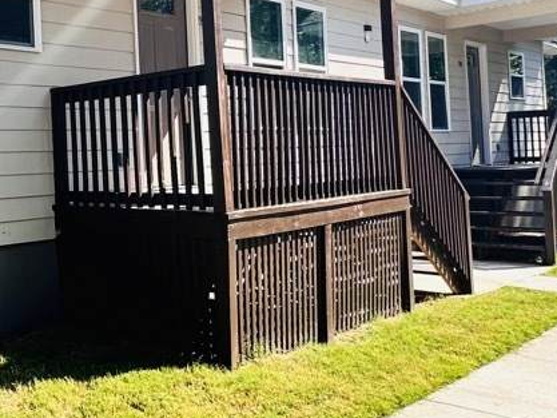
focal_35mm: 43
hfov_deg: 36.6
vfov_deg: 33.5
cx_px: -64
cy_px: 159
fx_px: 692
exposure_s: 1/493
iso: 40
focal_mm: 2.22
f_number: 2.2
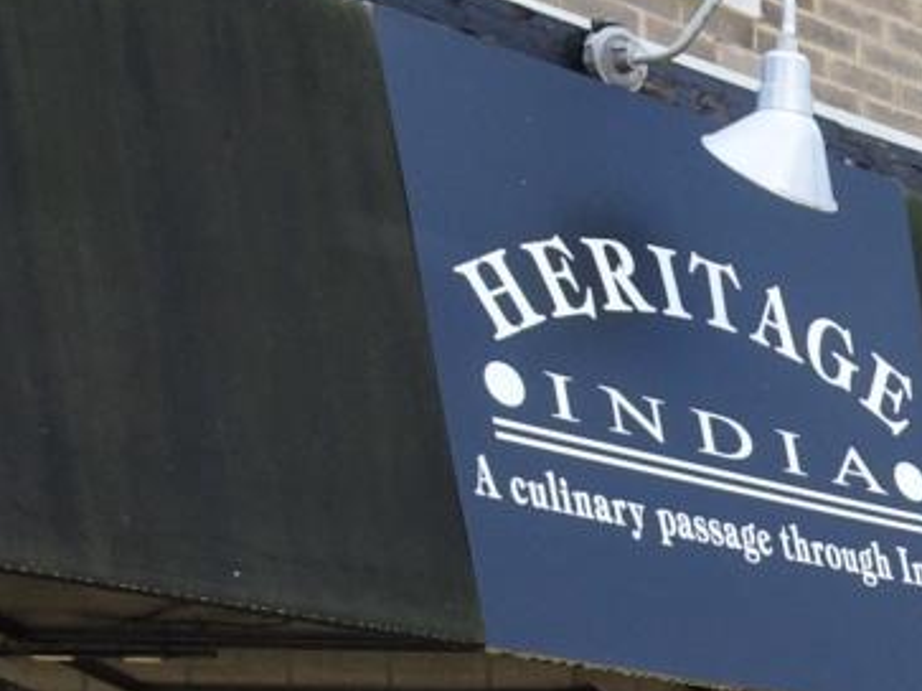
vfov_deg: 11.9
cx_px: 1623
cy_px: 1054
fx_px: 3169
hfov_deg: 14.6
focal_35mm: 119
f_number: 4
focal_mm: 5.09
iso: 80
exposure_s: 1/200
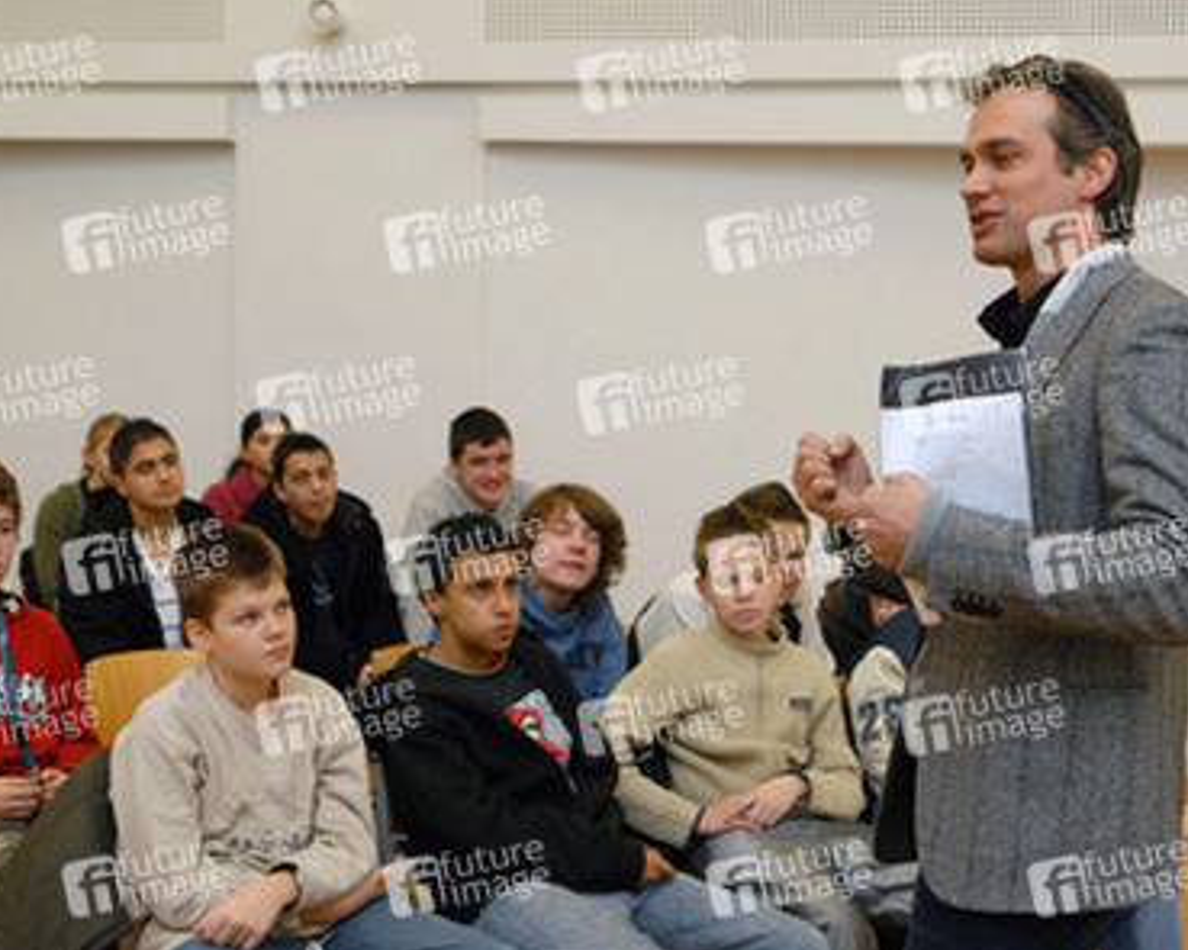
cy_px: 477
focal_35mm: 65
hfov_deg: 29.1
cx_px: 699
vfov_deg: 23.5
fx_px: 2285
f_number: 6.3
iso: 800
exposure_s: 1/160
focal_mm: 38
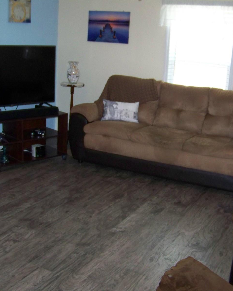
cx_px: 112
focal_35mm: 47
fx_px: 405
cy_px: 145
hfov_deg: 32.1
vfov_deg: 39.5
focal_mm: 5.85
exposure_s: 1/30
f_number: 2.8
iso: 200
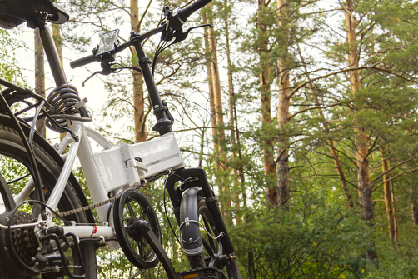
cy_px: 185
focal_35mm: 43
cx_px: 99
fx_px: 499
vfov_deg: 31.0
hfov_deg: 43.8
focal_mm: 18
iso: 200
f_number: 3.5
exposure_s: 1/100
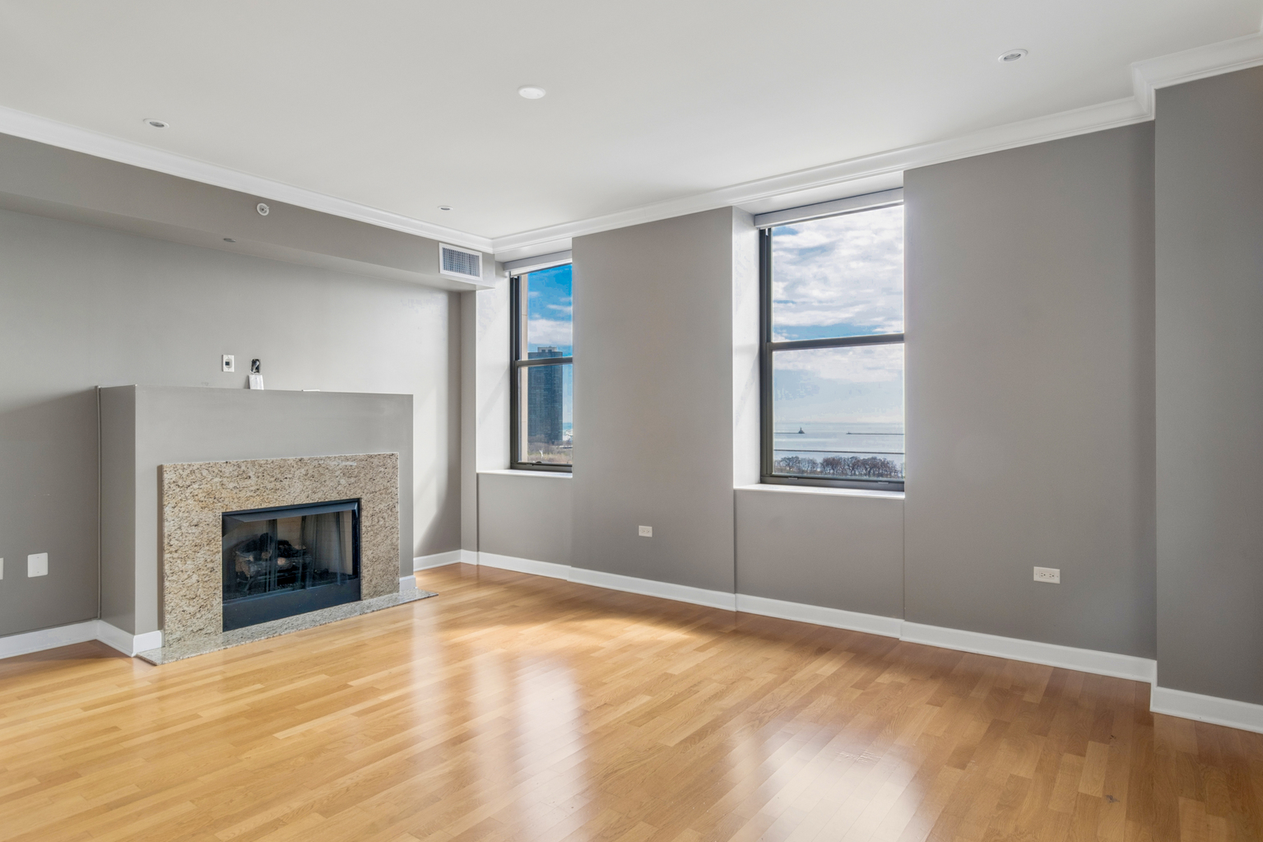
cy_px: 421
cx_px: 640
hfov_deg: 86.9
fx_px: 666
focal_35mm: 19
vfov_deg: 64.5
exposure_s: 1/50
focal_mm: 12
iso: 200
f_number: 8
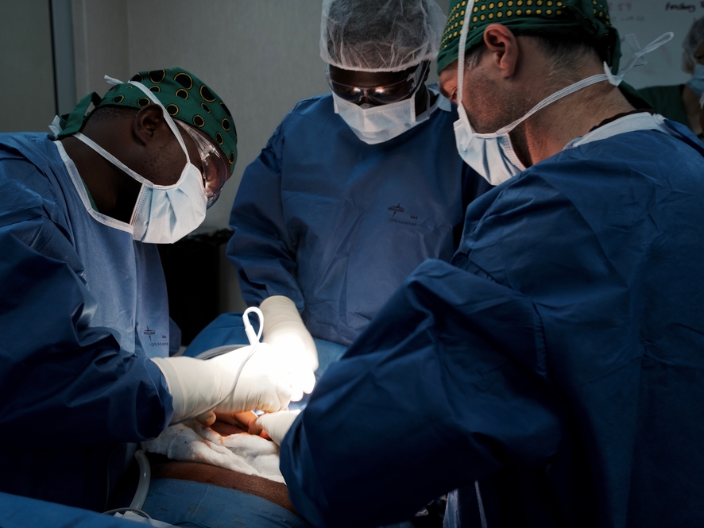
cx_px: 313
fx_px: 773
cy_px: 264
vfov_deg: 37.7
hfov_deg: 48.9
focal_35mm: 38
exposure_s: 1/25
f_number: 6.3
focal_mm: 35
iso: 200
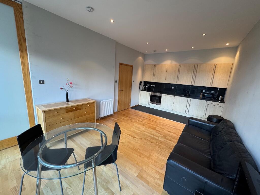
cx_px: 130
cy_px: 98
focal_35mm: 14
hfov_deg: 102.1
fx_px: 105
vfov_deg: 85.7
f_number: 2.2
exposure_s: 1/100
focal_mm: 2.22
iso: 160
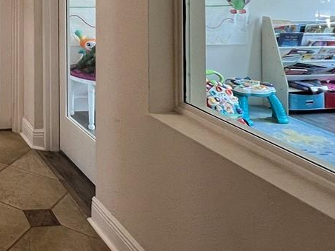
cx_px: -75
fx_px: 445
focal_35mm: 46
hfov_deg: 33.1
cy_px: -56
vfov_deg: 27.4
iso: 125
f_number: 1.8
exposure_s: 1/60
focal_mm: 1.57
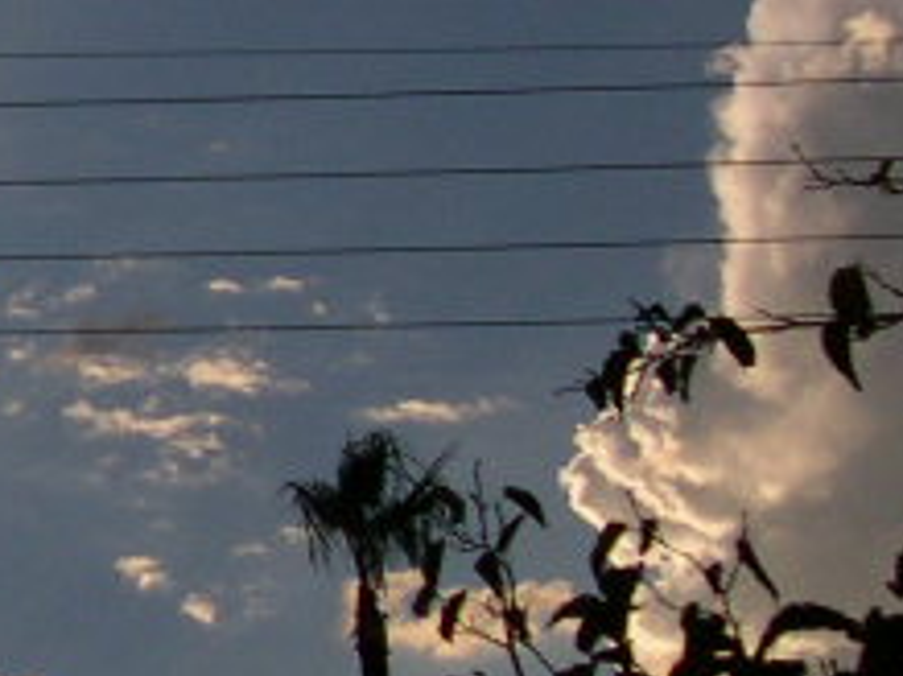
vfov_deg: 8.3
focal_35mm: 178
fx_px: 4641
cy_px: 128
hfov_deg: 10.2
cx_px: -977
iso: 100
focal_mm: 8
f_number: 7.6
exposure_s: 1/301
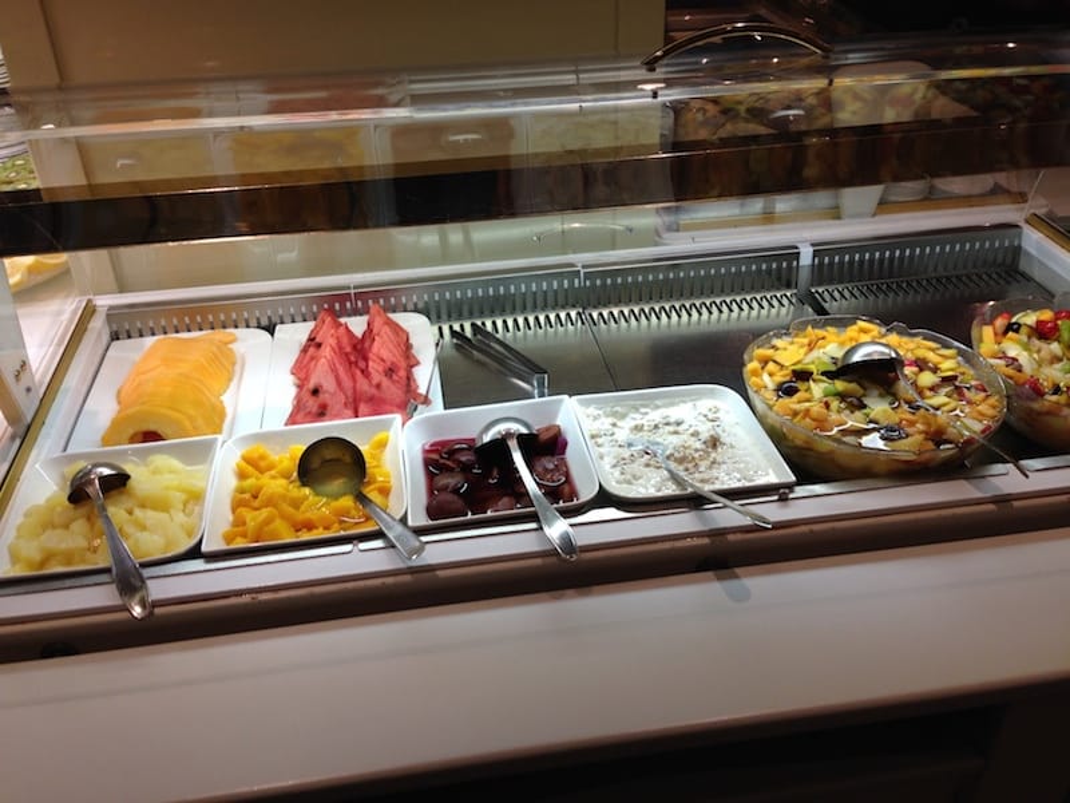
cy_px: 402
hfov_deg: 55.4
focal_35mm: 33
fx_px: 1020
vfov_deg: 42.9
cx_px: 535
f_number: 2.4
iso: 50
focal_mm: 4.12
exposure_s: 1/40
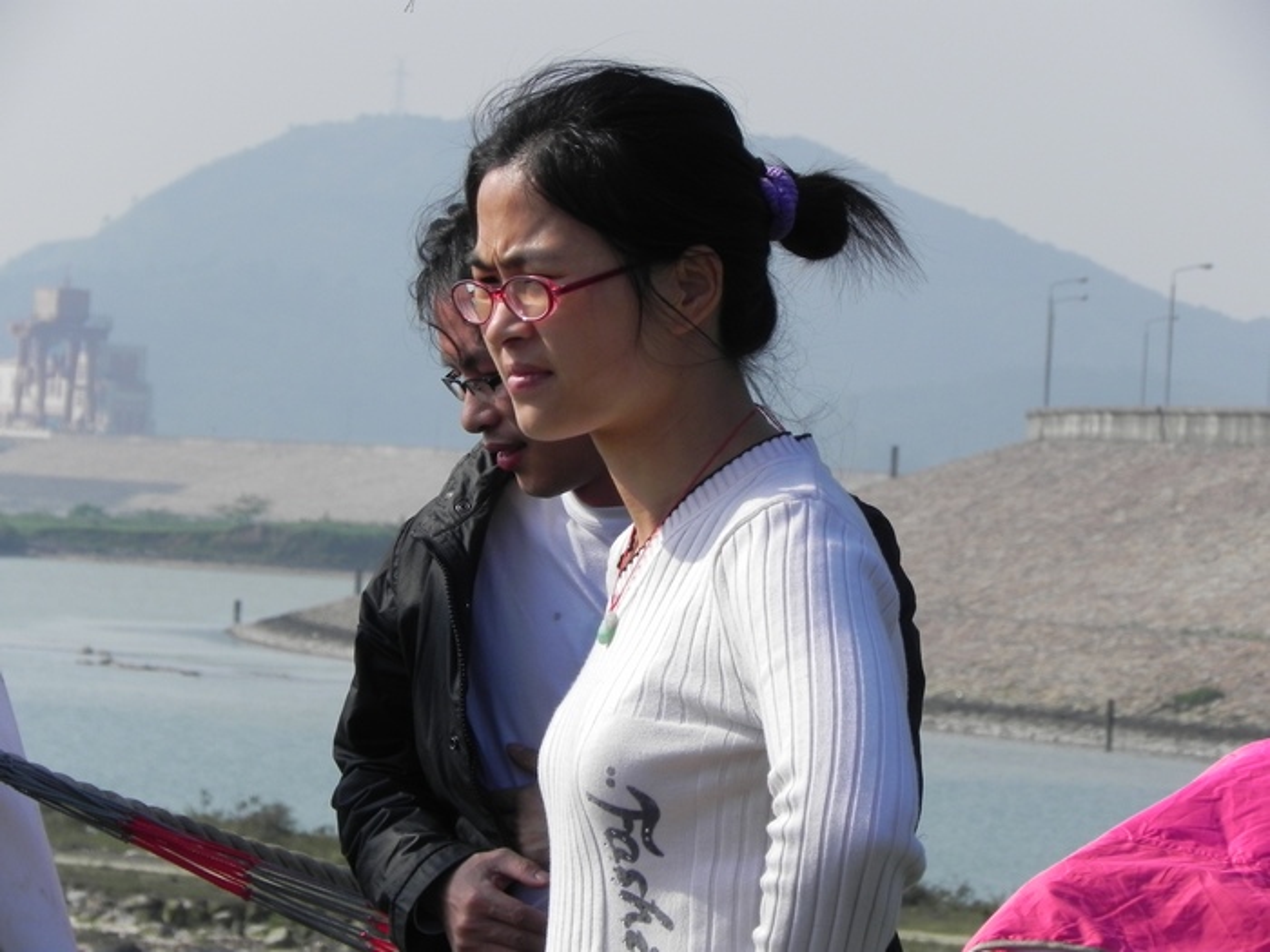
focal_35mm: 291
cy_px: 476
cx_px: 635
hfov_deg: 6.8
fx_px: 10676
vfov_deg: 5.1
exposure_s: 1/423
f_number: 8
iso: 160
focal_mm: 51.8
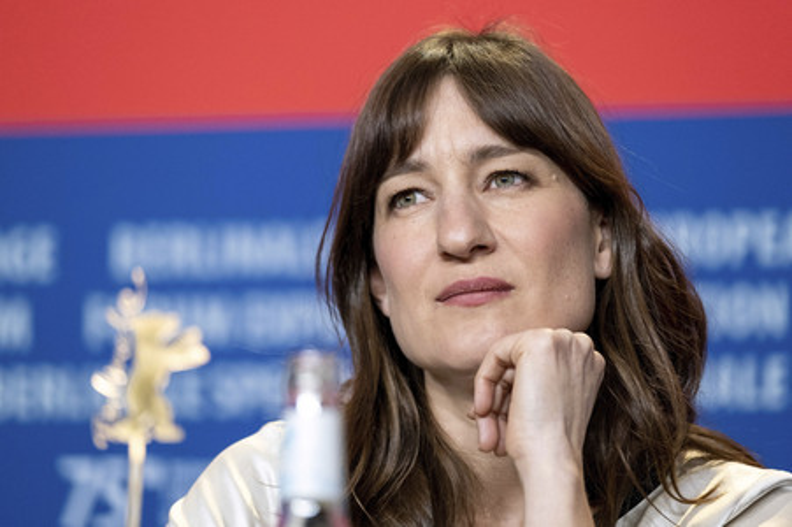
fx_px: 4616
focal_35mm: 210
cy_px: 264
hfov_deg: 9.8
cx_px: 396
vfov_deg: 6.5
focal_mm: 140
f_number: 2.8
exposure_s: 1/240
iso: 2000
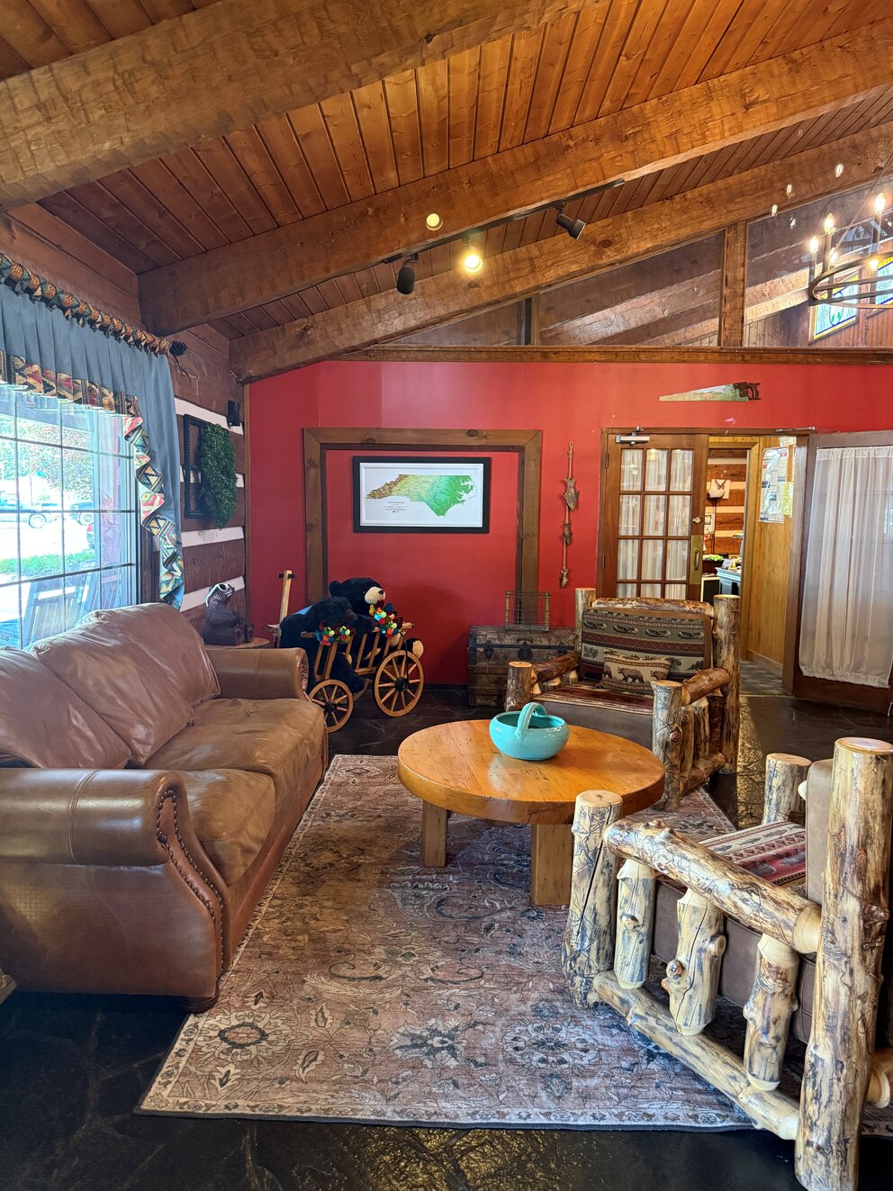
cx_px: 446
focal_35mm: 24
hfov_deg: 56.8
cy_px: 596
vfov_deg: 71.6
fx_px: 826
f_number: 1.78
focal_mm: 6.76
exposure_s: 1/60
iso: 640
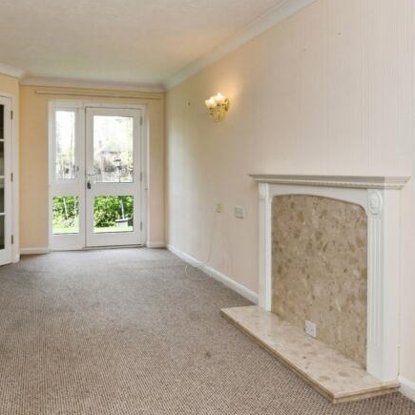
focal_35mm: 28
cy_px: 180
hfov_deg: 56.0
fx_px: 380
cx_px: 136
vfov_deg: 57.1
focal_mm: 14
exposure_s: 1/60
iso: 640
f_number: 13
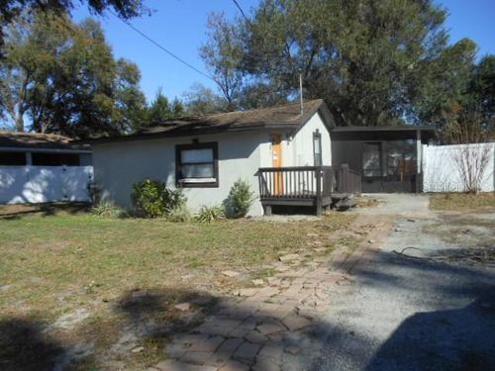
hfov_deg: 69.4
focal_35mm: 25
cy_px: 186
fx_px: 357
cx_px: 248
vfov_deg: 54.9
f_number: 3.2
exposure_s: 1/1000
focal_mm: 4.5
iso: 80
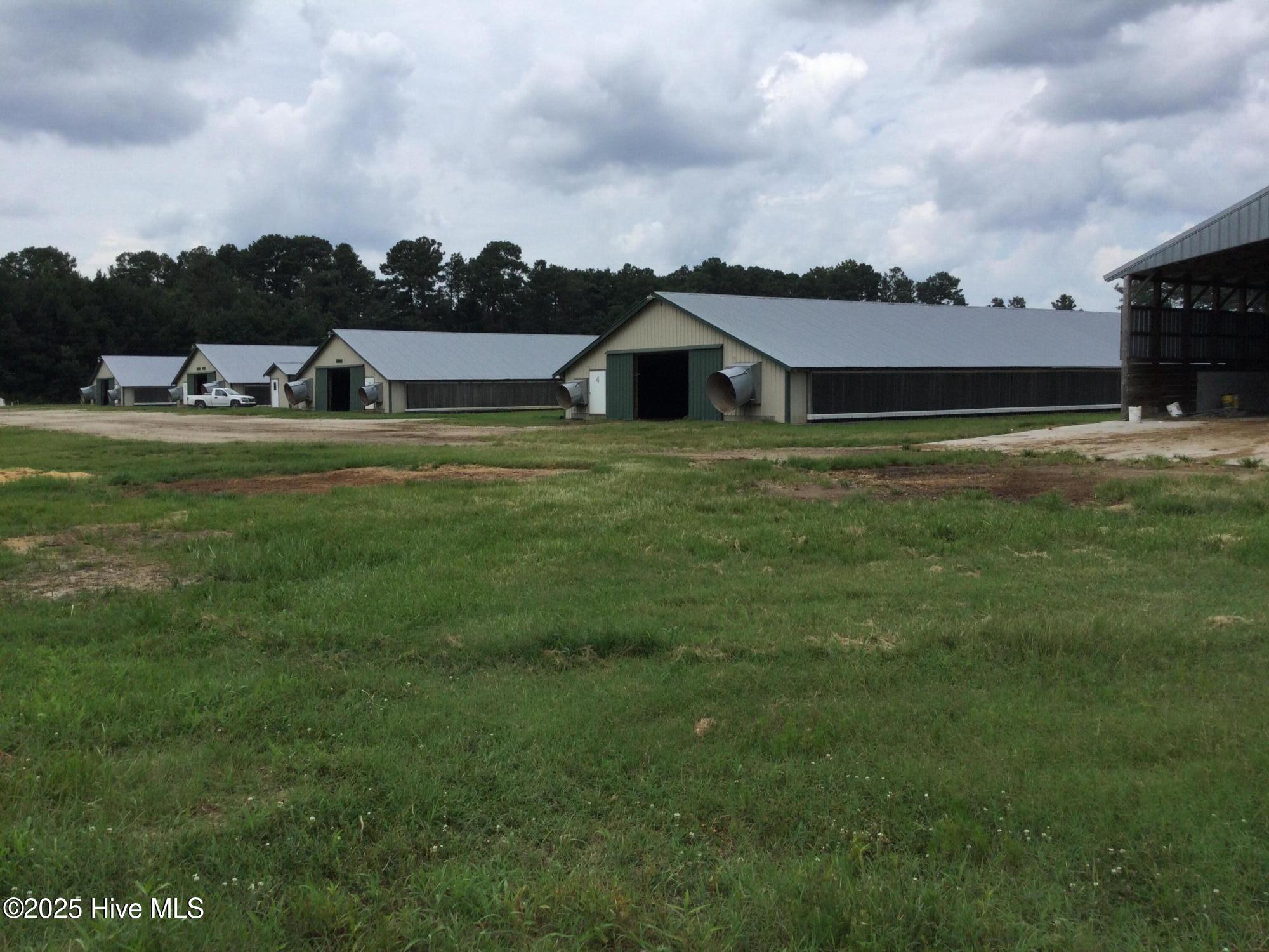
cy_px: 476
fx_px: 1136
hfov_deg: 58.4
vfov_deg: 45.4
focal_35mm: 31
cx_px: 634
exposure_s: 1/1733
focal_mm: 3.3
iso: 25
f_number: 2.4
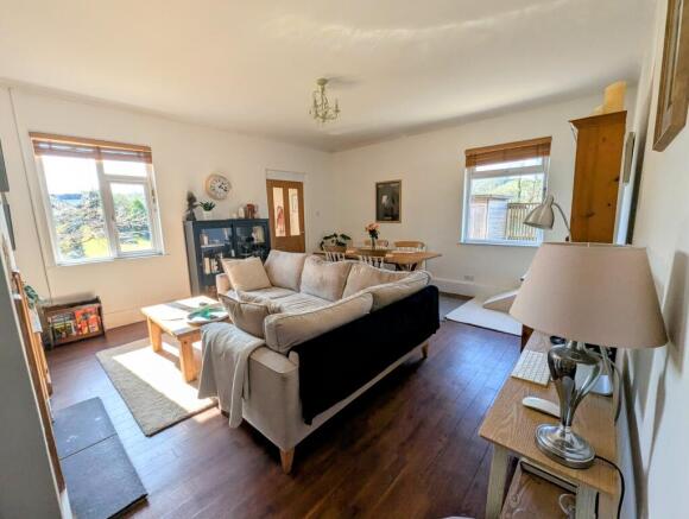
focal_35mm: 13
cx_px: 344
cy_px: 260
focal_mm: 1.95
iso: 54
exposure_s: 1/210
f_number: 2.2
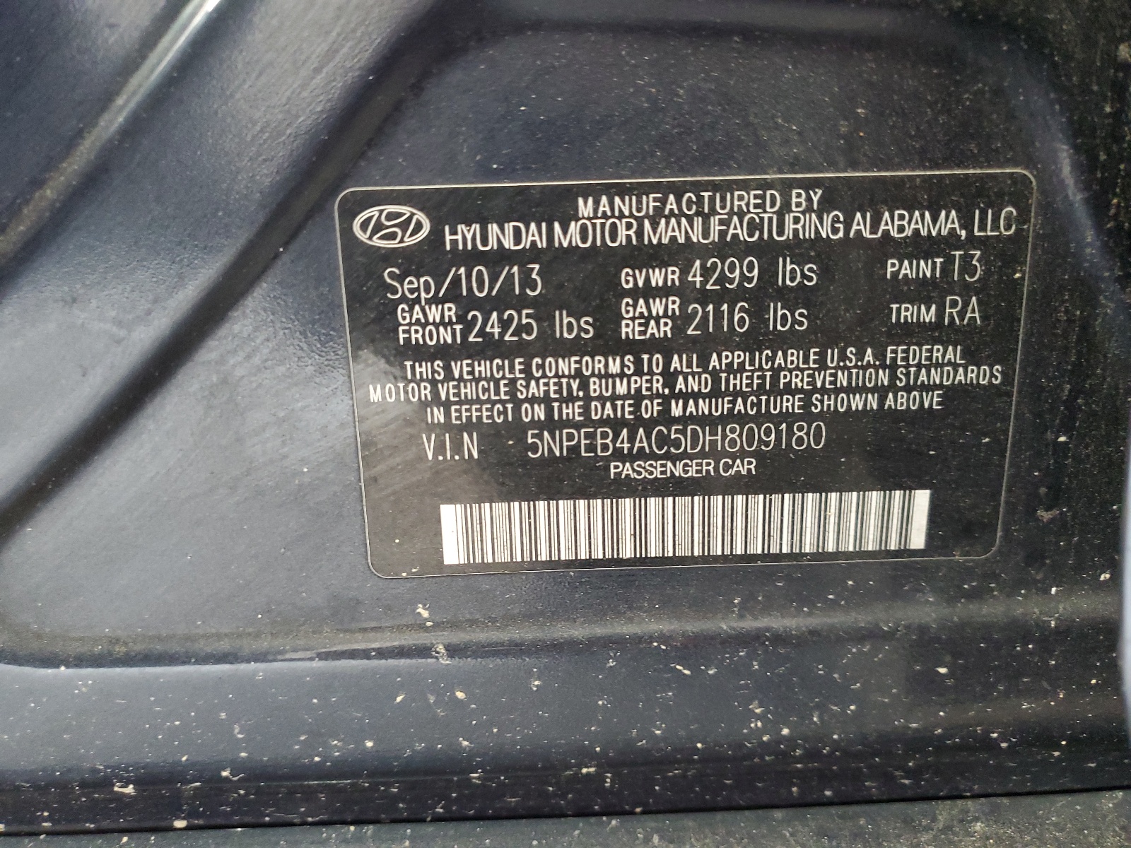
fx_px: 849
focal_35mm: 26
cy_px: 424
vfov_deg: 53.1
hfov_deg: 67.3
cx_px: 566
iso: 296
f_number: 1.5
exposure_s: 1/20
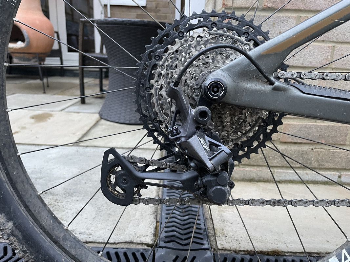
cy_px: 131
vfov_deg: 53.1
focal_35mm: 26
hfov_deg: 67.3
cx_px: 175
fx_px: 263
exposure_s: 1/60
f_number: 1.6
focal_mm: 4.2
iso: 250
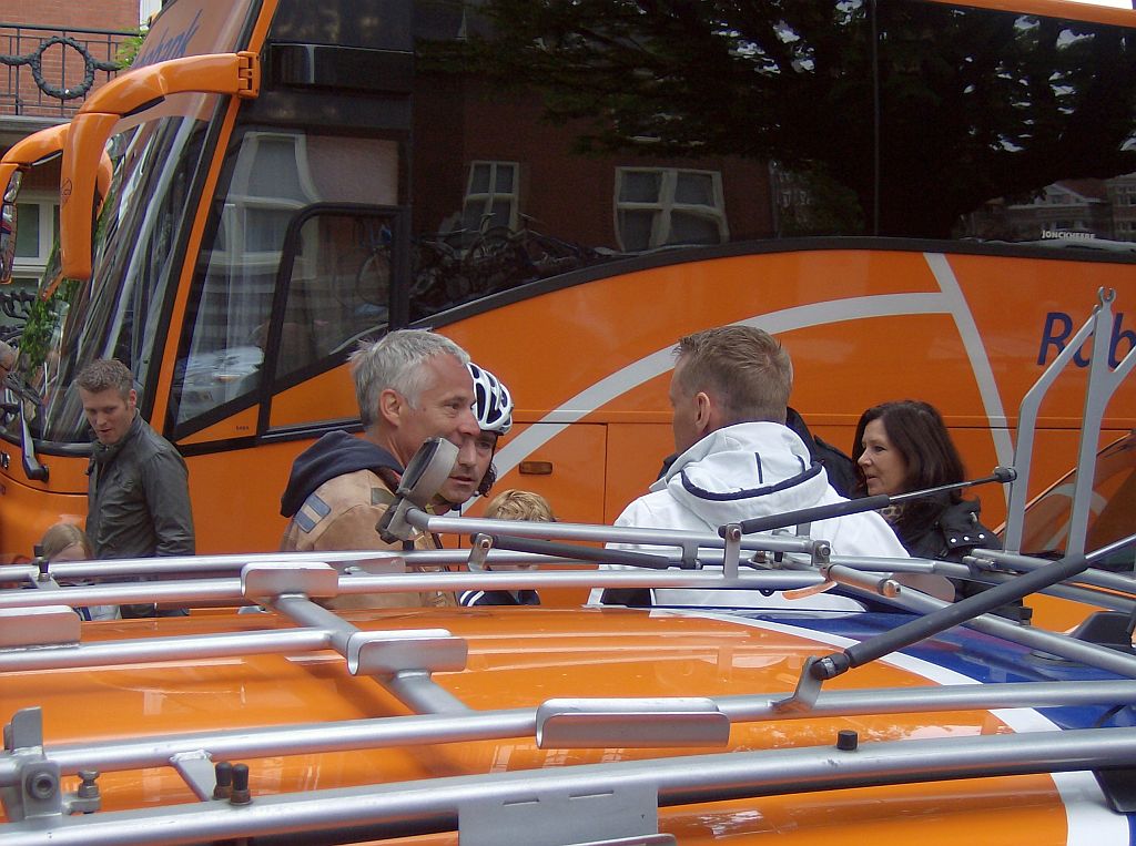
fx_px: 1833
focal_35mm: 56
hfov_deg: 34.4
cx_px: 568
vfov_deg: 26.0
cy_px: 423
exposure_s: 1/202
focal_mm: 9.3
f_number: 3.4
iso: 100
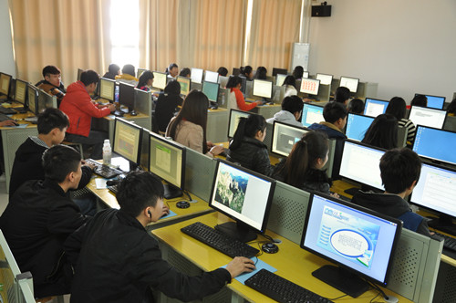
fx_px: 417
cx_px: 228
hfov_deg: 57.3
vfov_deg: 39.9
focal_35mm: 33
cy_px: 152
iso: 800
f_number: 5
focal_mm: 22
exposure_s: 1/40
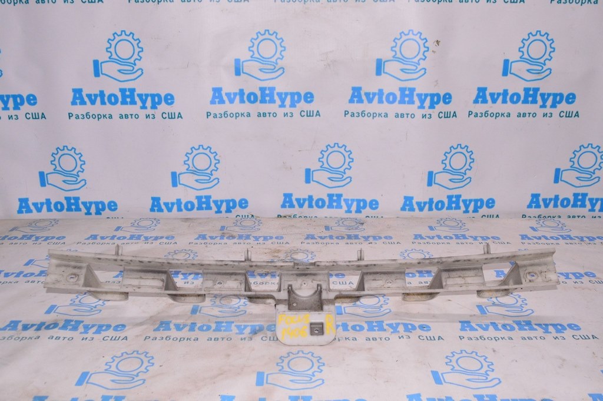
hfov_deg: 57.3
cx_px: 302
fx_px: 552
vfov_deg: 39.9
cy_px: 200
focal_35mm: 33
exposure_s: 1/200
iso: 1600
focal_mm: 22
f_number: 8
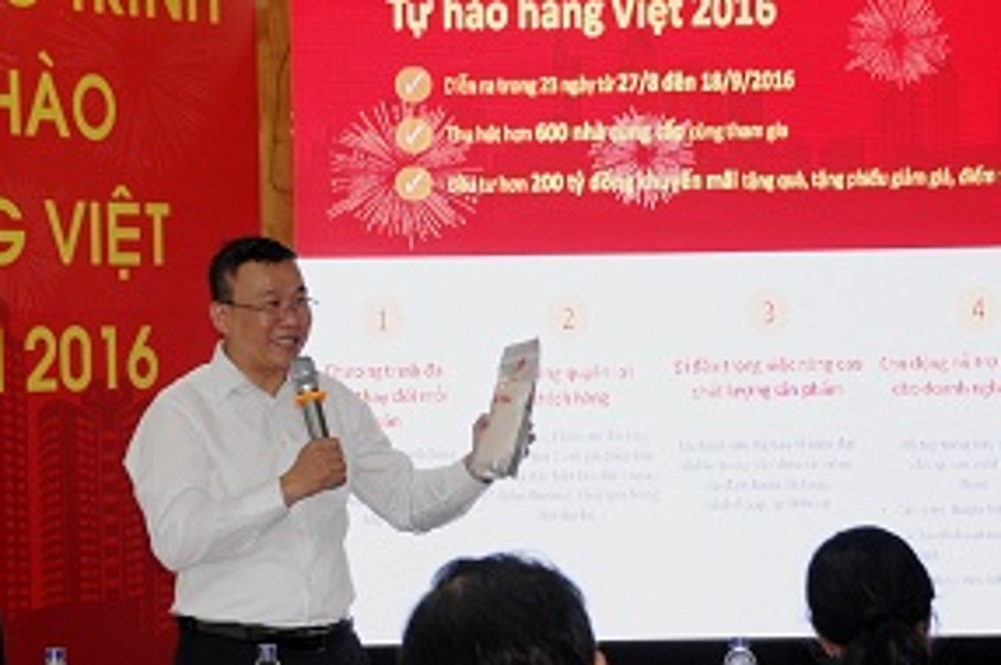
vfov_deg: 11.4
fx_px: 3333
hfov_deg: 17.1
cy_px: 392
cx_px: 416
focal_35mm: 120
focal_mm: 52
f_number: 5
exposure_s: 1/30
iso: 400
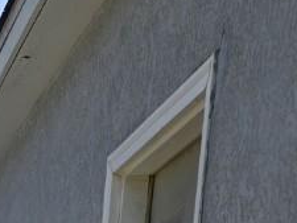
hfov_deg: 11.2
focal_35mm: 147
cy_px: 631
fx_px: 1262
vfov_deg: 8.7
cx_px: -417
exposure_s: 1/1402
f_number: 1.8
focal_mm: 5.4
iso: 25
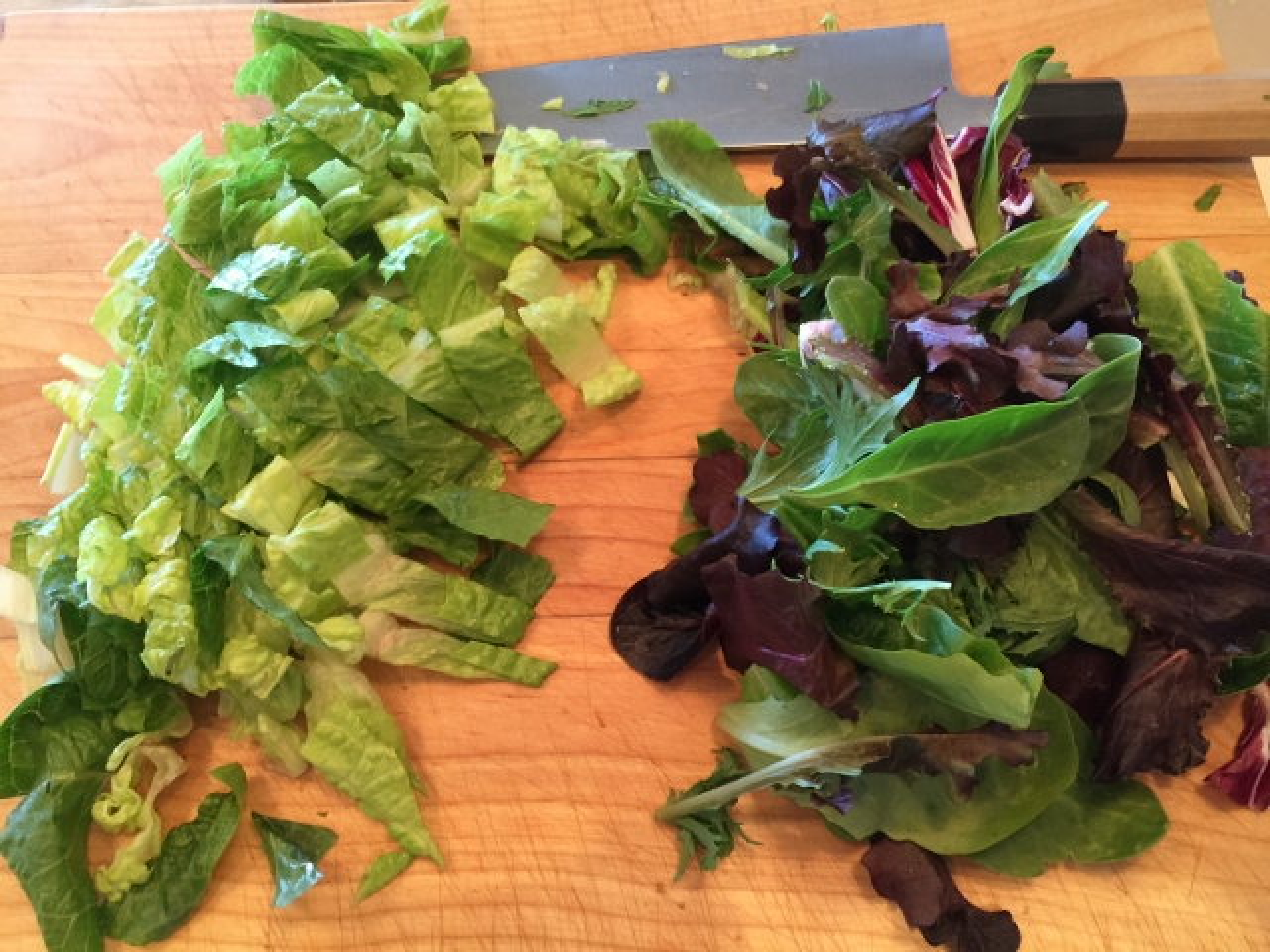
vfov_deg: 48.2
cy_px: 476
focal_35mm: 29
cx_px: 635
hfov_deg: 61.7
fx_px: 1064
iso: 64
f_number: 2.2
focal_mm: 4.15
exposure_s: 1/15
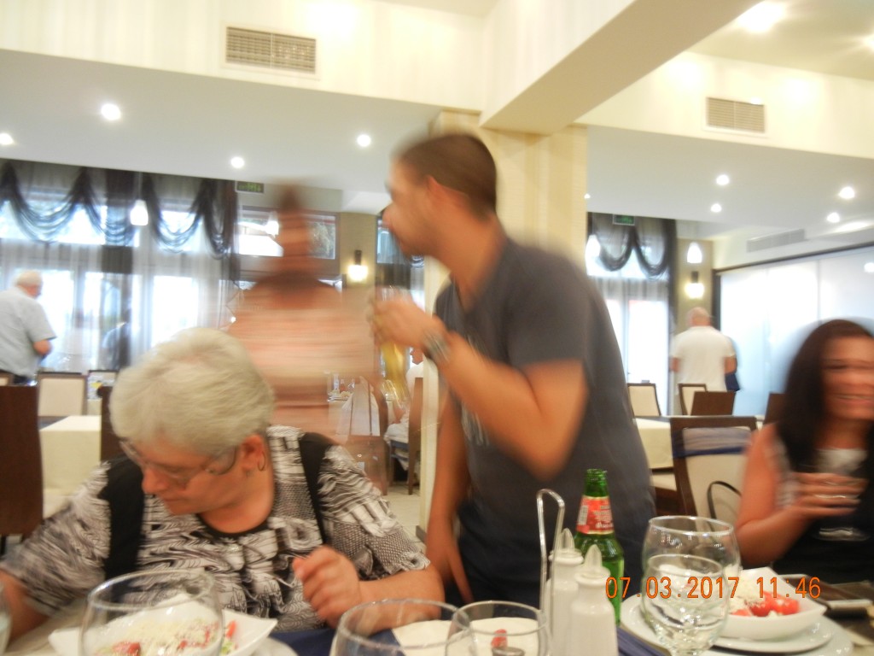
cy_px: 328
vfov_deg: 46.8
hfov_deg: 60.0
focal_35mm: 30
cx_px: 437
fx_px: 757
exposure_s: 1/3.8
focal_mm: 5.4
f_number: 3.5
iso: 400
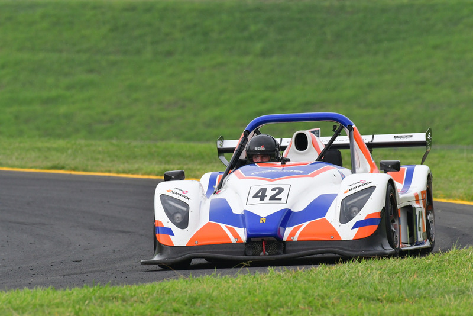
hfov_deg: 2.7
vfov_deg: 1.8
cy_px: 158
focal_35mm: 750
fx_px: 9857
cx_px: 236
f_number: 10
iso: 1250
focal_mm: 500
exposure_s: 1/640
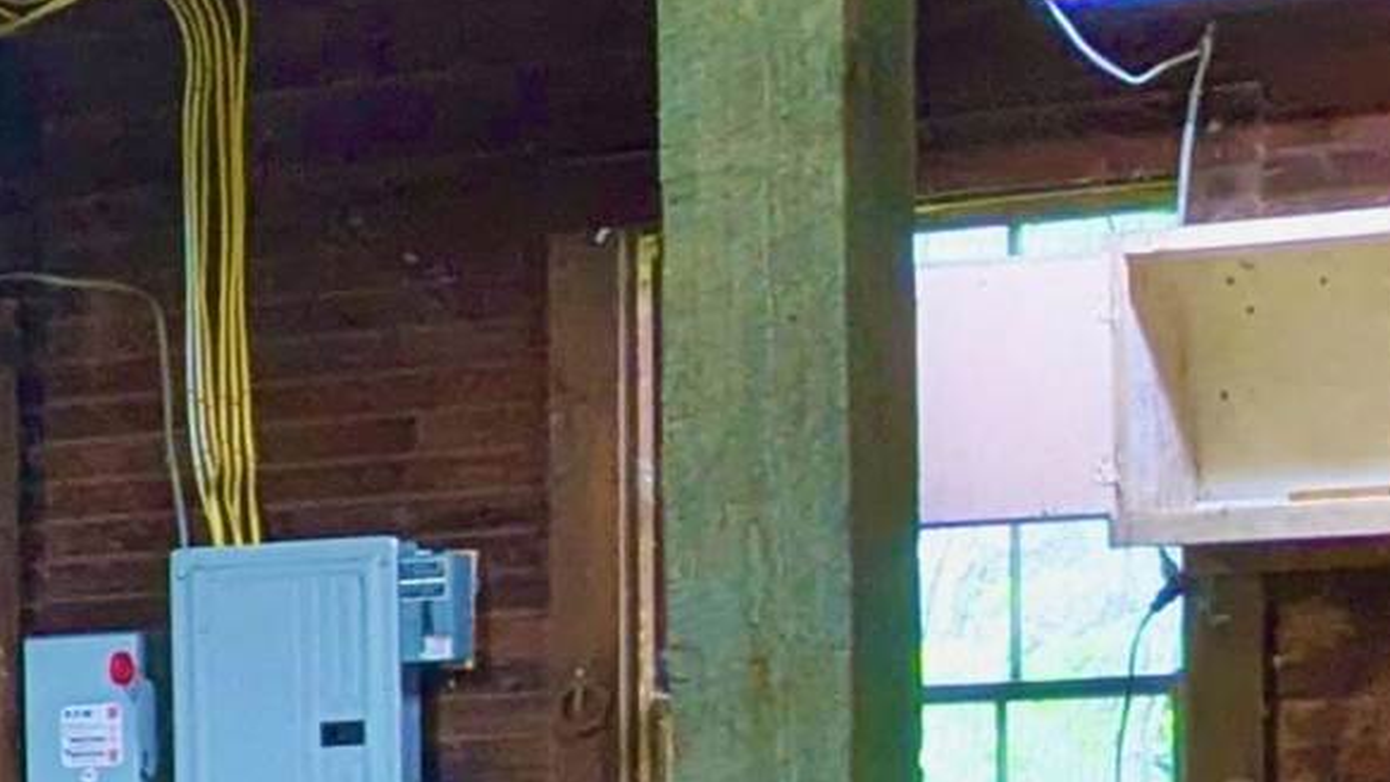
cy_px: 1130
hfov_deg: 12.2
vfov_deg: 7.7
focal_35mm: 155
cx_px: -1473
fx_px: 5713
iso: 191
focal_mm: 4.38
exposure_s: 1/60
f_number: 1.73
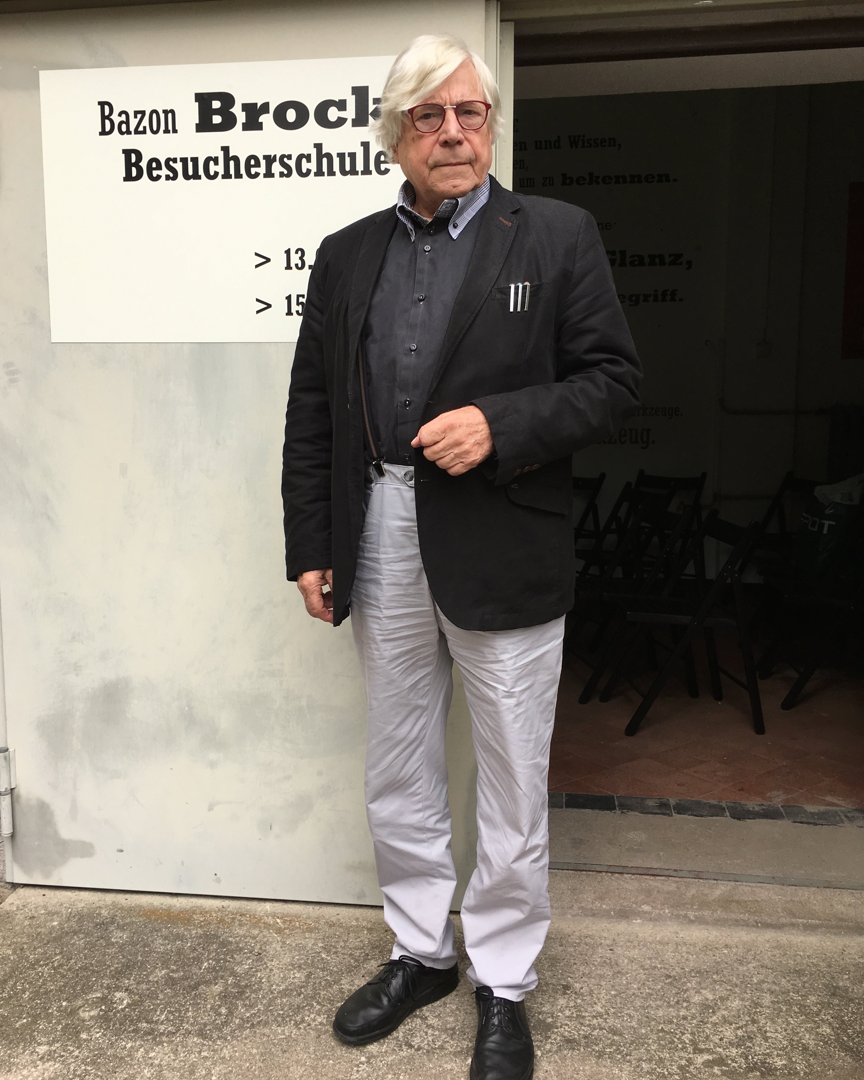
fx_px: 991
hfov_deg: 47.1
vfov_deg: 57.2
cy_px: 520
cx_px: 421
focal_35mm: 31
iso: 25
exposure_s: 1/247
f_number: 2.2
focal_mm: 4.15
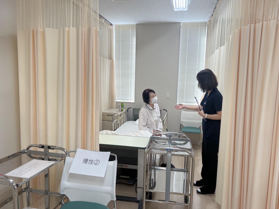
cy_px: 104
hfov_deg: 67.3
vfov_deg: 53.1
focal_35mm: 26
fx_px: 210
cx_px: 140
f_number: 1.5
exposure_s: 1/120
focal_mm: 5.7
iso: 40
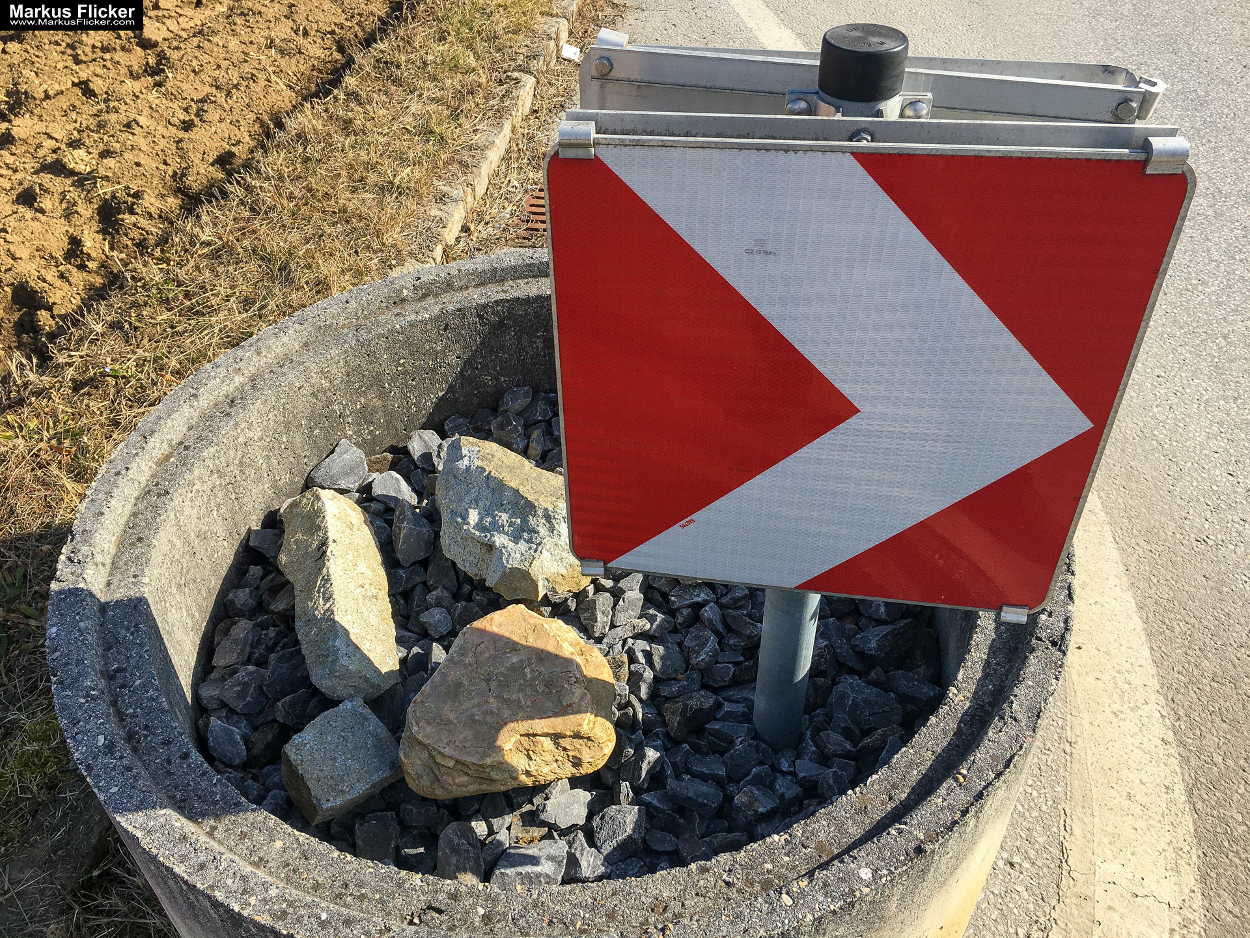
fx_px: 1047
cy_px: 469
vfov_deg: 48.2
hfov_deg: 61.7
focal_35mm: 29
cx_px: 625
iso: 25
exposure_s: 1/950
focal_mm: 4.15
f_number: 2.2
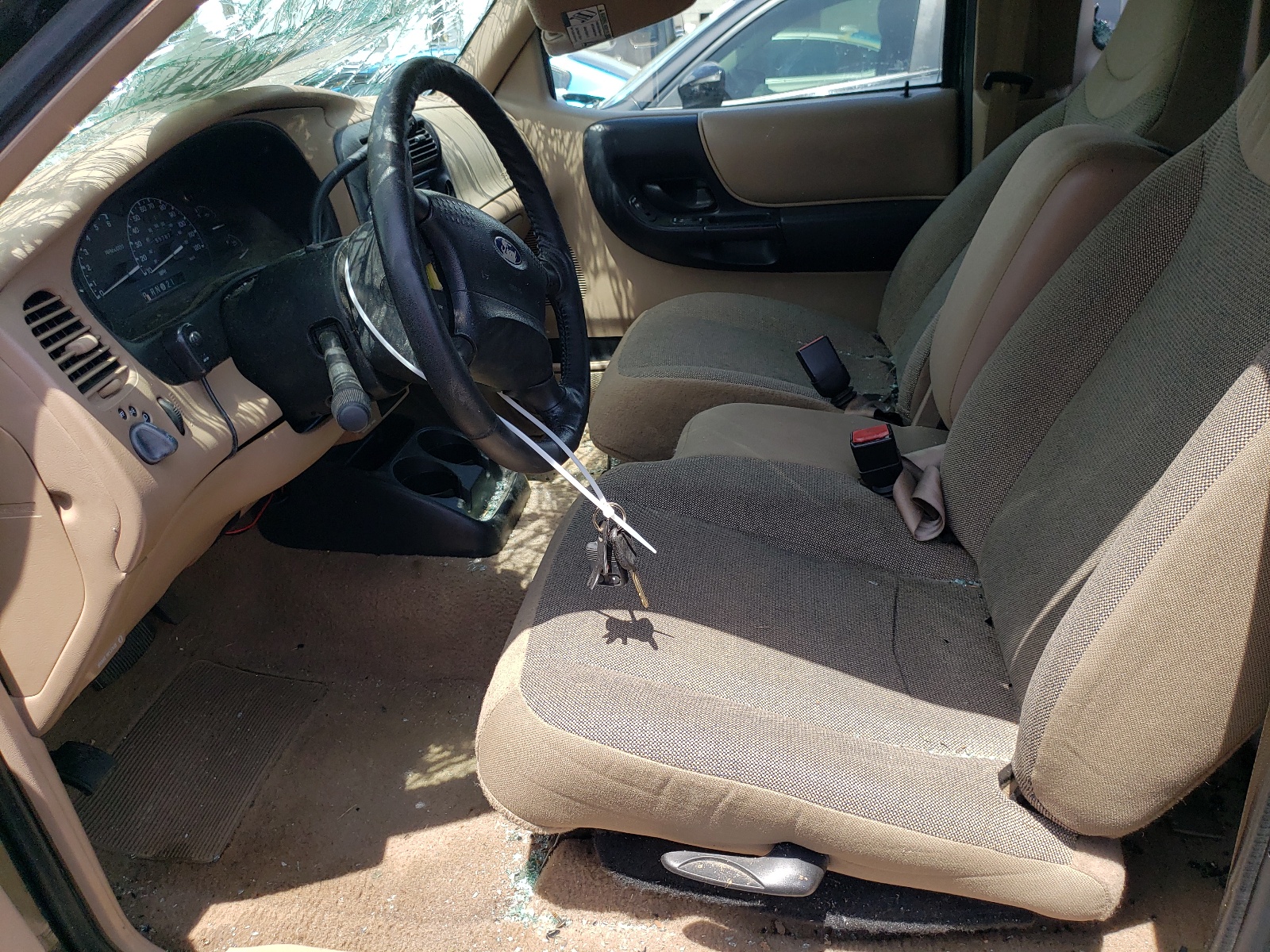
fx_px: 954
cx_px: 635
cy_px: 476
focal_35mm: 26
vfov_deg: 53.1
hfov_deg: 67.3
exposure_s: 1/1111
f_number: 1.5
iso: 50
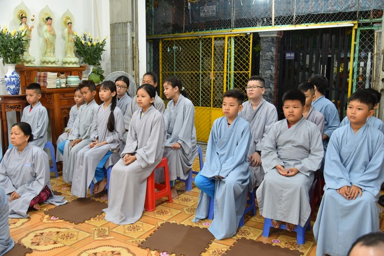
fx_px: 363
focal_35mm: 34
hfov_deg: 55.8
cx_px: 192
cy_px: 128
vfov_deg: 38.9
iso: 640
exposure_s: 1/40
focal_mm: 34
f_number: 4
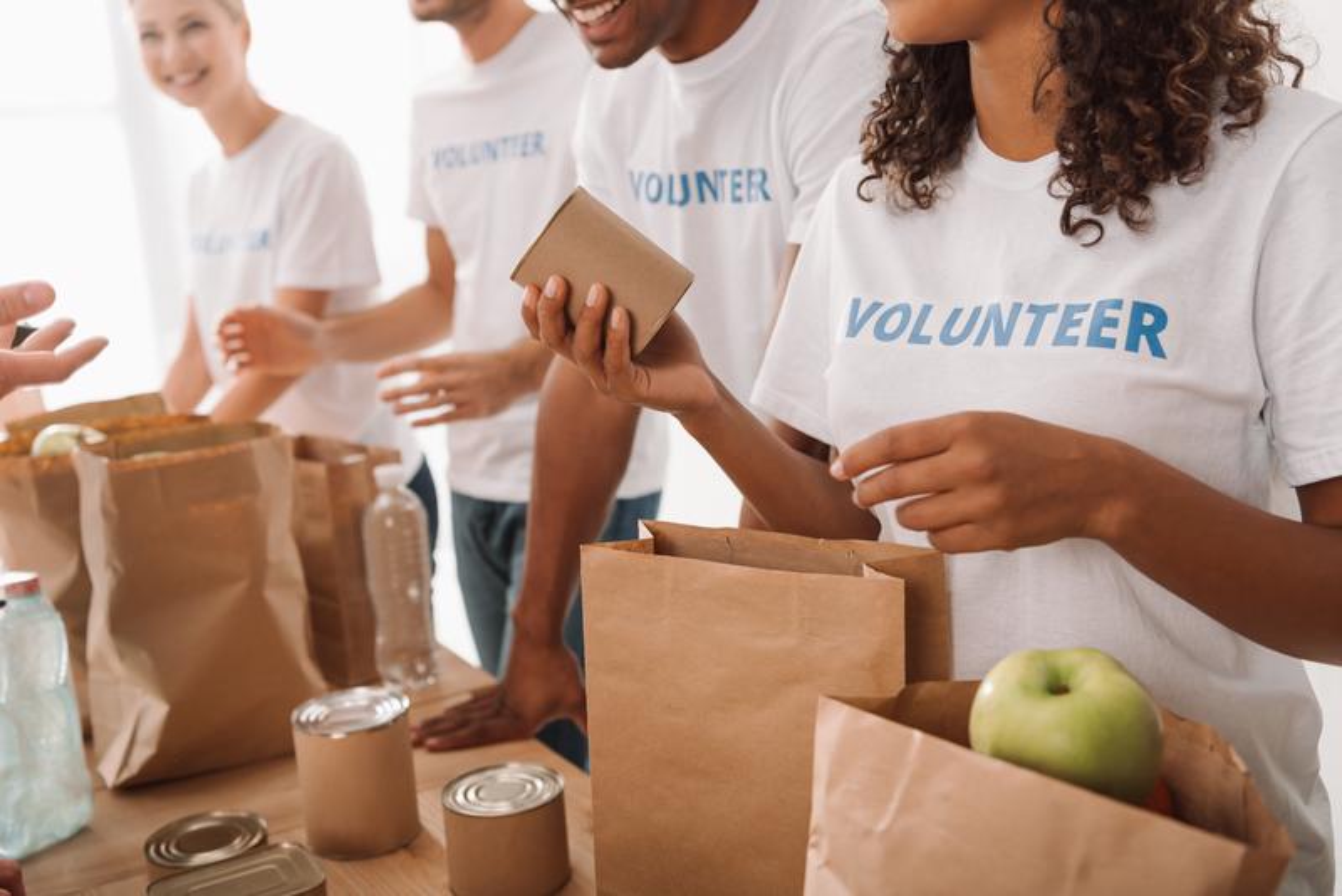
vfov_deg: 33.4
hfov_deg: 48.4
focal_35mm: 40
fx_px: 1492
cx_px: 671
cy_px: 448
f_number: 3.5
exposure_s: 1/200
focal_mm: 40
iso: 160
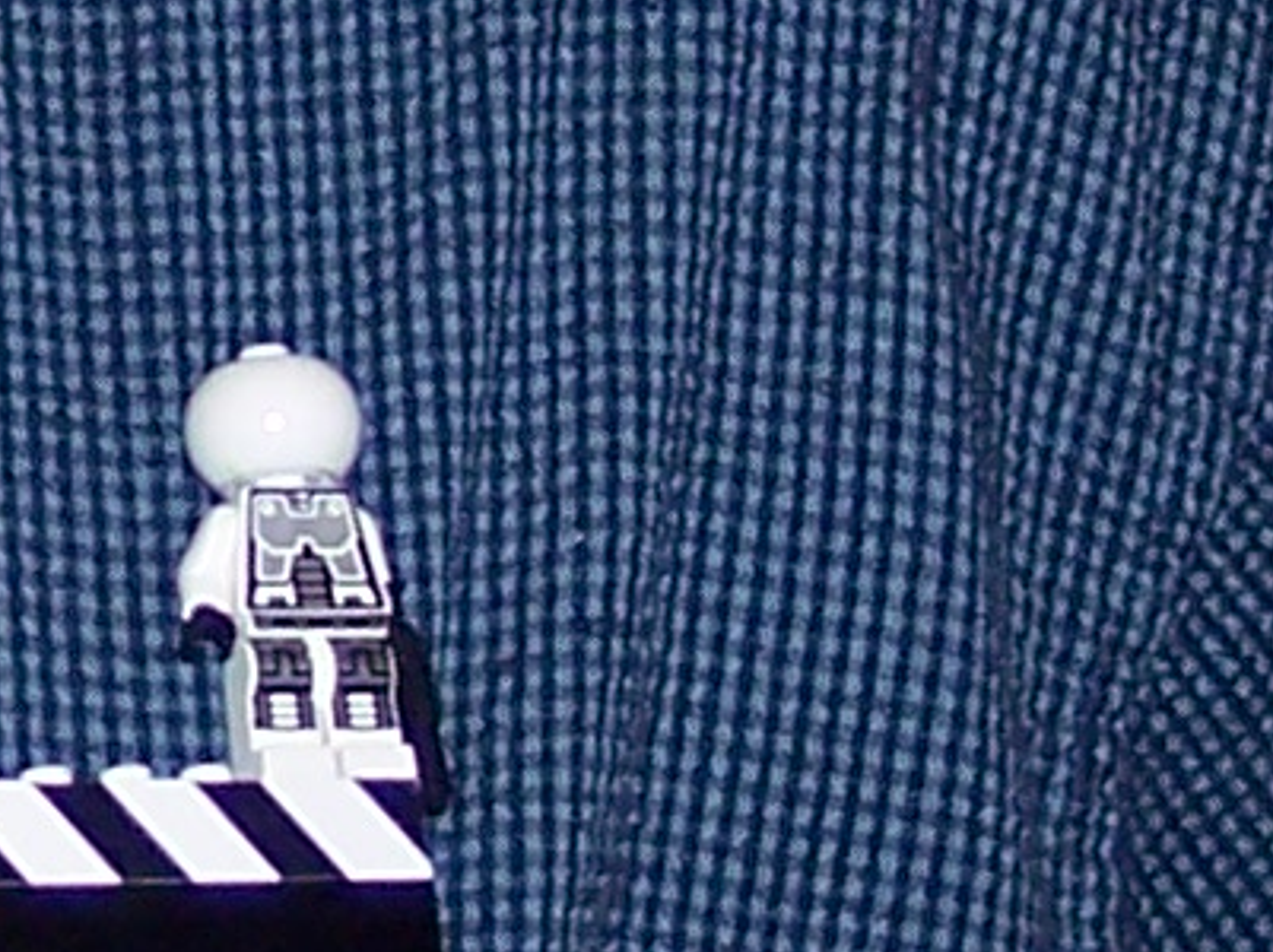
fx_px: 10214
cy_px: -670
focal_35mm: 278
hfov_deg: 6.9
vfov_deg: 5.3
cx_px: -1302
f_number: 2.8
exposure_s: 1/60
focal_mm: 8
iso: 100
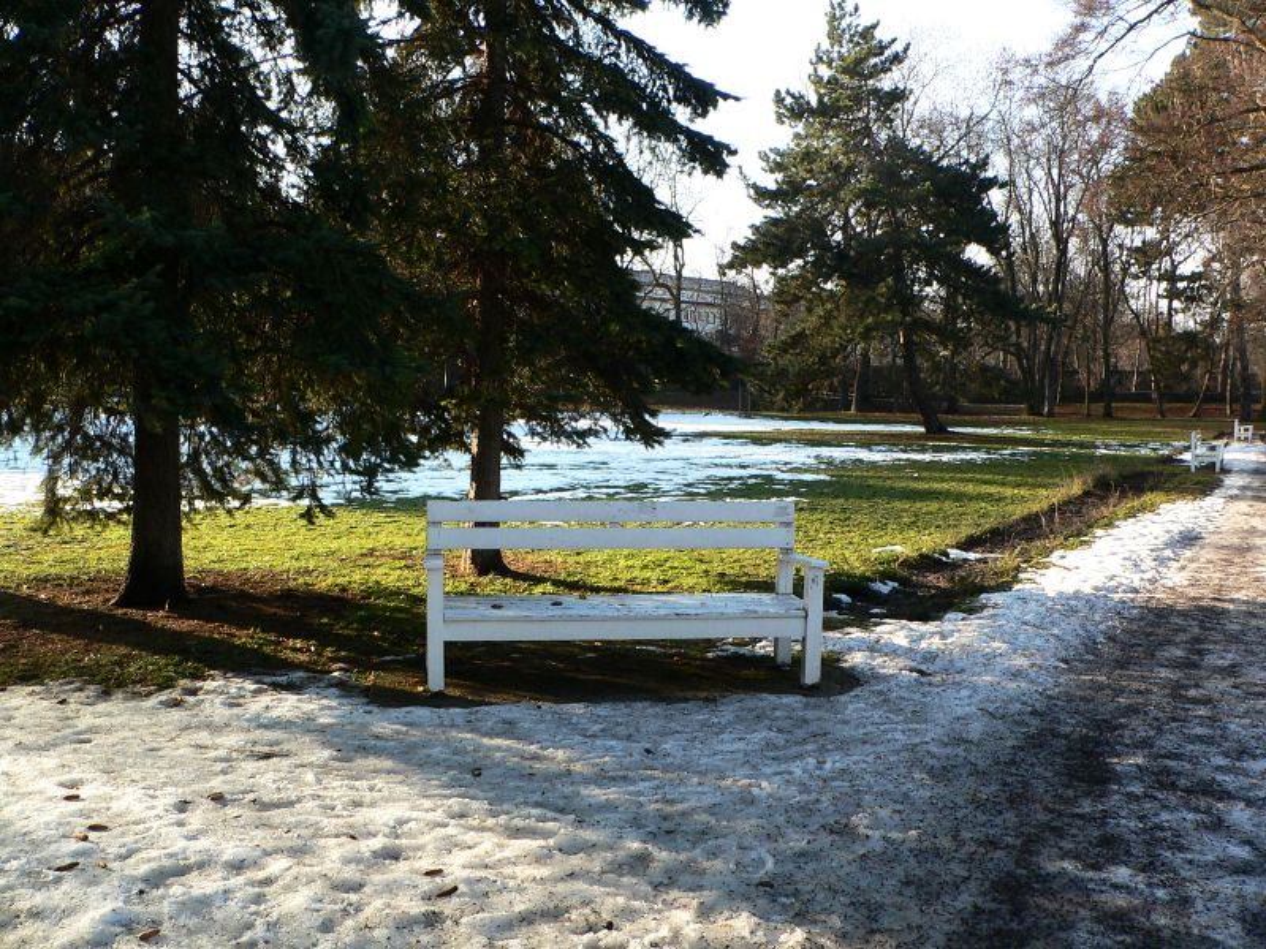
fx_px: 1280
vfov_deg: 40.7
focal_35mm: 35
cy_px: 474
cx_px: 633
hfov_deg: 52.6
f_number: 4
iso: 80
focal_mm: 4.6
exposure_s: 1/160
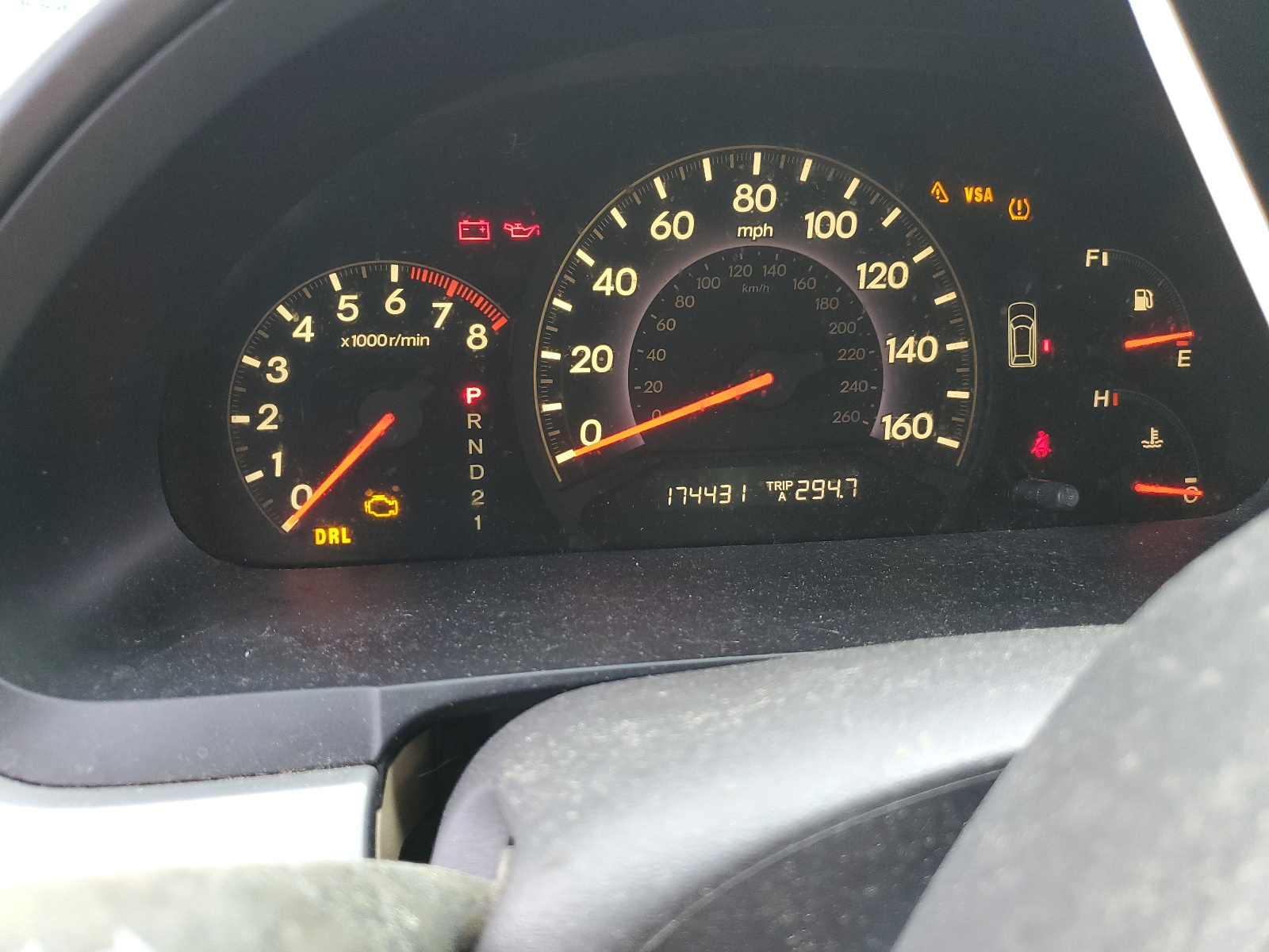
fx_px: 953
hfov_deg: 67.3
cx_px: 634
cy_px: 476
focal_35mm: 26
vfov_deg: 53.1
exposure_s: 1/60.2
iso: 100
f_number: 1.5
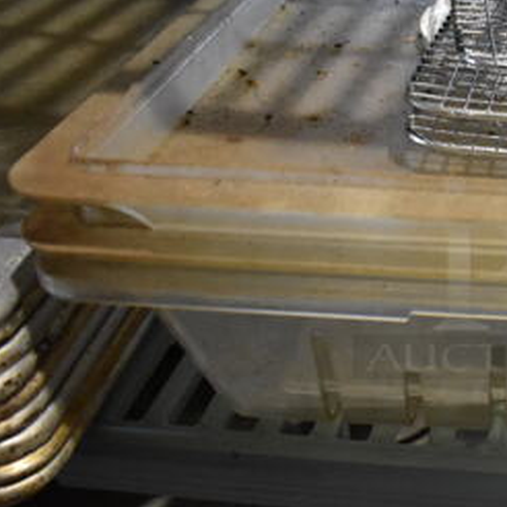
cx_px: 583
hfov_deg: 27.1
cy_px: 270
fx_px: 945
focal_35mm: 57
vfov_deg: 30.0
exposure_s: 1/125
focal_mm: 18
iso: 3600
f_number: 3.5
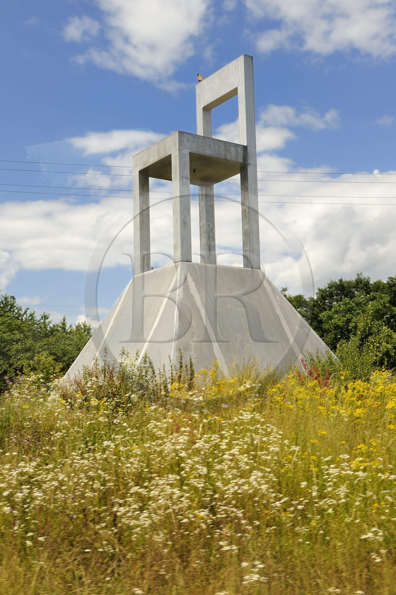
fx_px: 744
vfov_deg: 43.6
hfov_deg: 29.8
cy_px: 298
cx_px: 198
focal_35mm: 45
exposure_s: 1/160
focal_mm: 45
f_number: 14
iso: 200
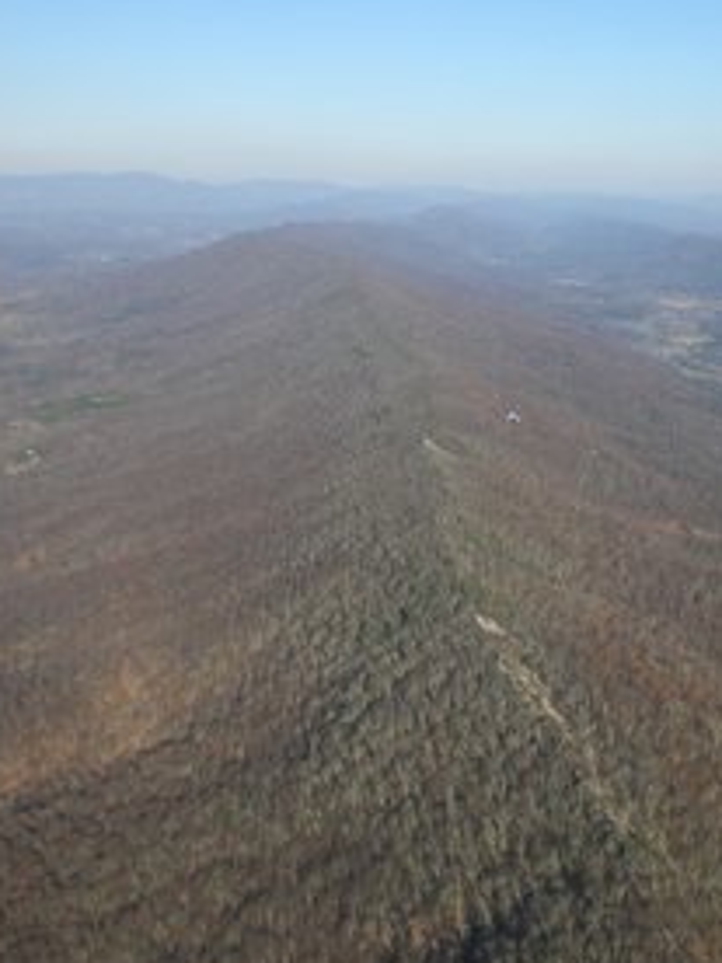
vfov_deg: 34.9
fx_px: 1530
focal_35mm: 55
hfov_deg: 26.2
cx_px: 548
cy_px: 499
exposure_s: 1/400
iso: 50
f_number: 4.4
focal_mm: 6.3
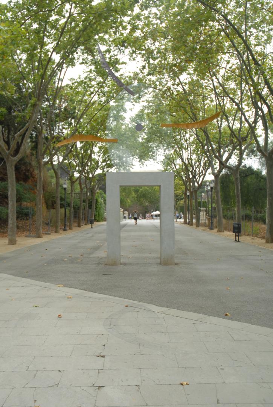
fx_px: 408
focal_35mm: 36
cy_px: 204
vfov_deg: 53.1
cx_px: 136
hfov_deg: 37.0
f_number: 5.6
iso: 100
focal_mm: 24
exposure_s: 1/125
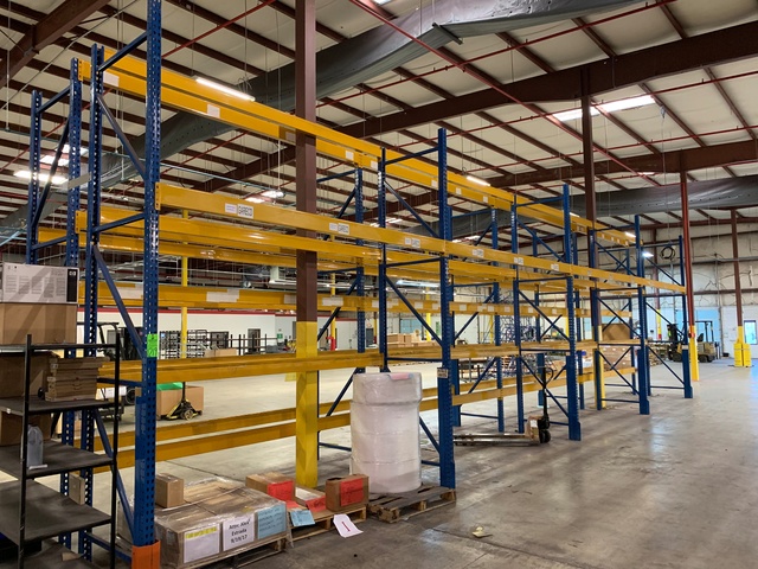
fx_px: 569
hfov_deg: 67.3
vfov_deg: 53.1
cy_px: 284
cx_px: 379
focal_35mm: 26
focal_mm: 4.25
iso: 320
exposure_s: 1/60
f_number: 1.8
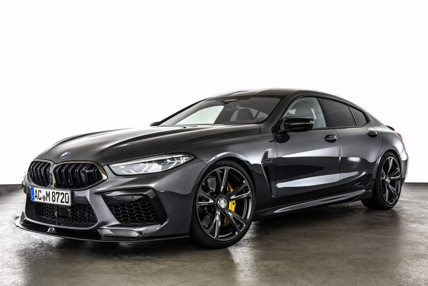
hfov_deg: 44.5
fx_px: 523
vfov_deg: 30.5
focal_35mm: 44
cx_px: 214
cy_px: 143
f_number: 11
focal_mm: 44
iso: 1600
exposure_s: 1/125
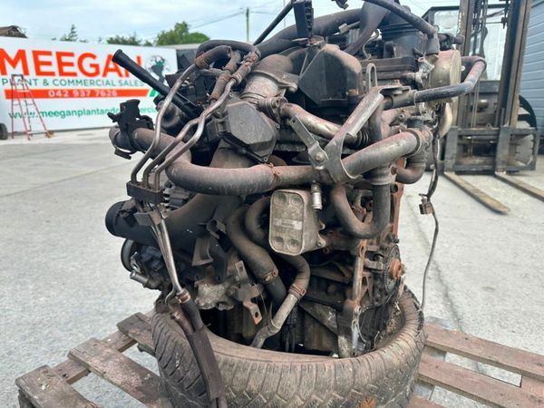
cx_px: 272
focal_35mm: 24
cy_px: 204
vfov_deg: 56.8
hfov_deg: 71.6
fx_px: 377
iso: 80
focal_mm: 6.86
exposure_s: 1/1321
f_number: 1.78
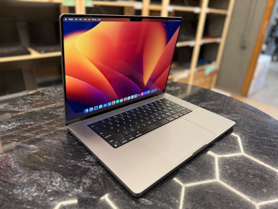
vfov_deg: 56.8
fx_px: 193
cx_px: 139
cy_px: 104
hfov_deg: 71.6
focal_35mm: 24
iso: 200
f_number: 1.78
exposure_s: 1/60
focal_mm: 6.76
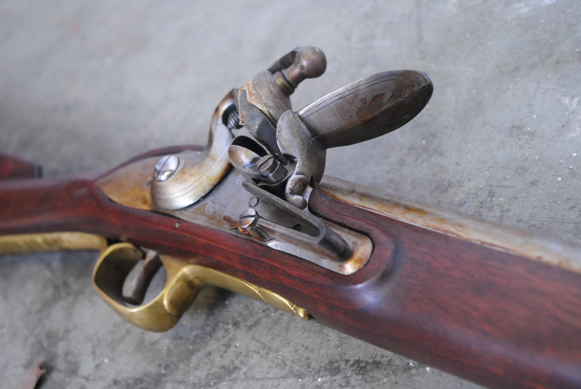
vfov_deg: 25.8
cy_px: 194
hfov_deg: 37.8
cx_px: 290
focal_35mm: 52
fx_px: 848
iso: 800
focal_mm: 35
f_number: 5
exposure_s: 1/25
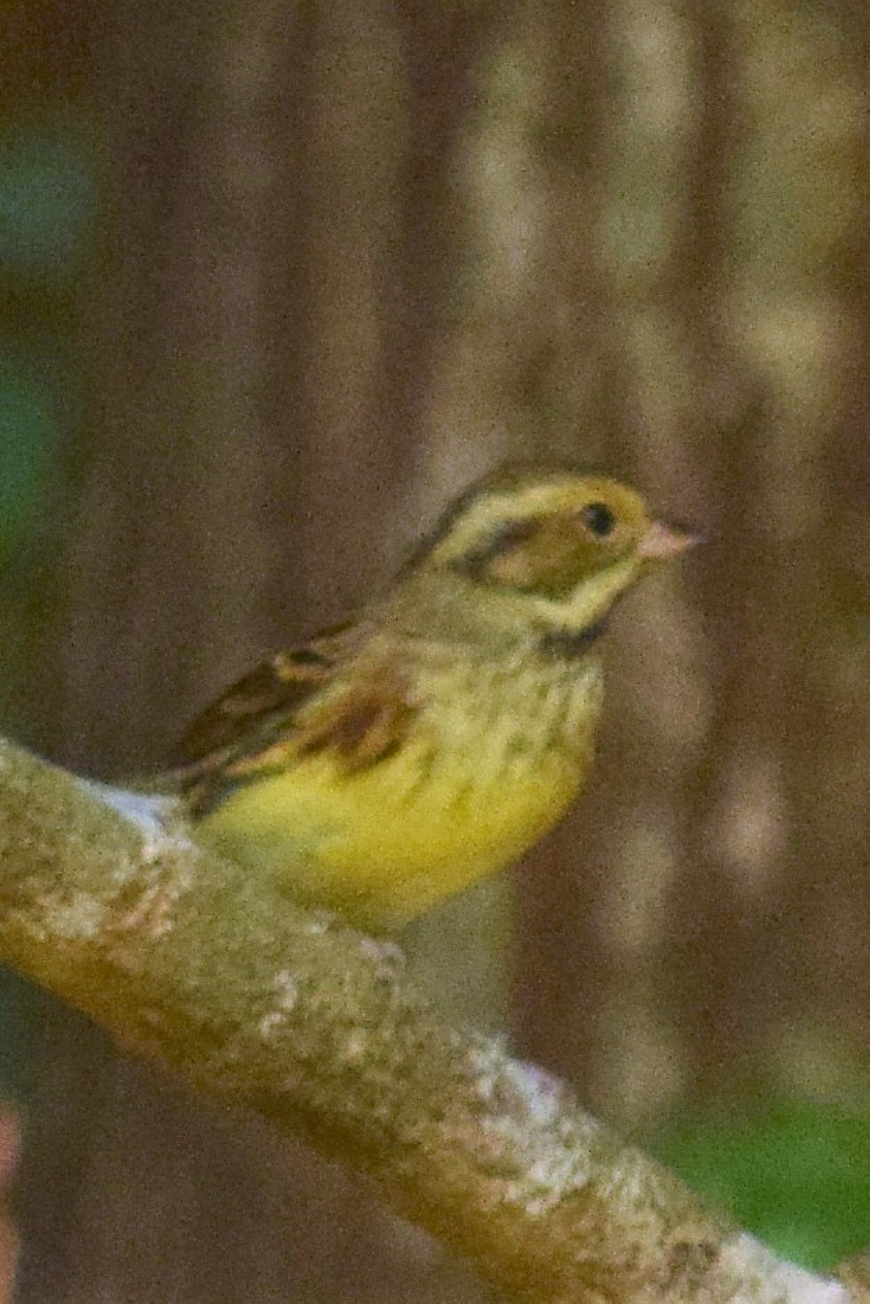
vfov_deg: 4.6
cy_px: 652
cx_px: 435
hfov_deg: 3.1
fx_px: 16299
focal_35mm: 450
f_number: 5.6
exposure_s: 1/1600
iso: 800
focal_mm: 300
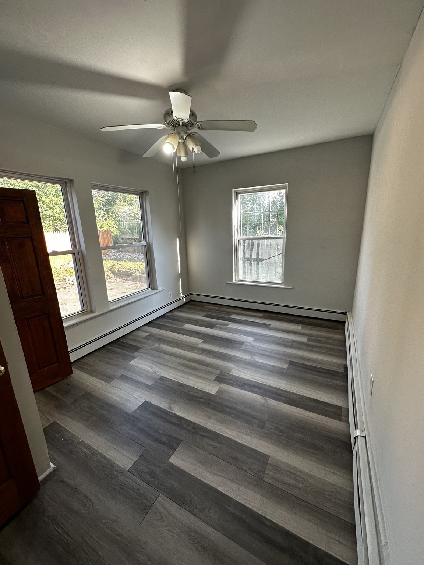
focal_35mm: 14
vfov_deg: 102.1
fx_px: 229
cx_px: 212
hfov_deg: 85.7
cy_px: 282
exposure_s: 1/120
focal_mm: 2.22
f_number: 2.2
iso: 125
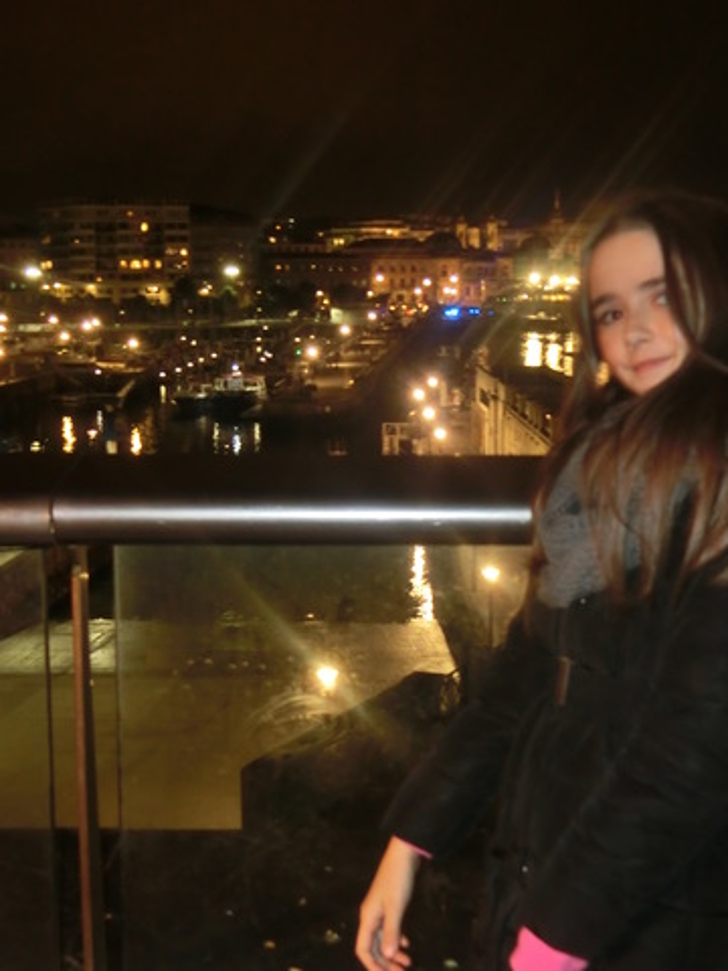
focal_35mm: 60
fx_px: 1682
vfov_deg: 32.2
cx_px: 364
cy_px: 486
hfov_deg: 24.4
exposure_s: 1/3.33
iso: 400
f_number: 5
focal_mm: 10.7
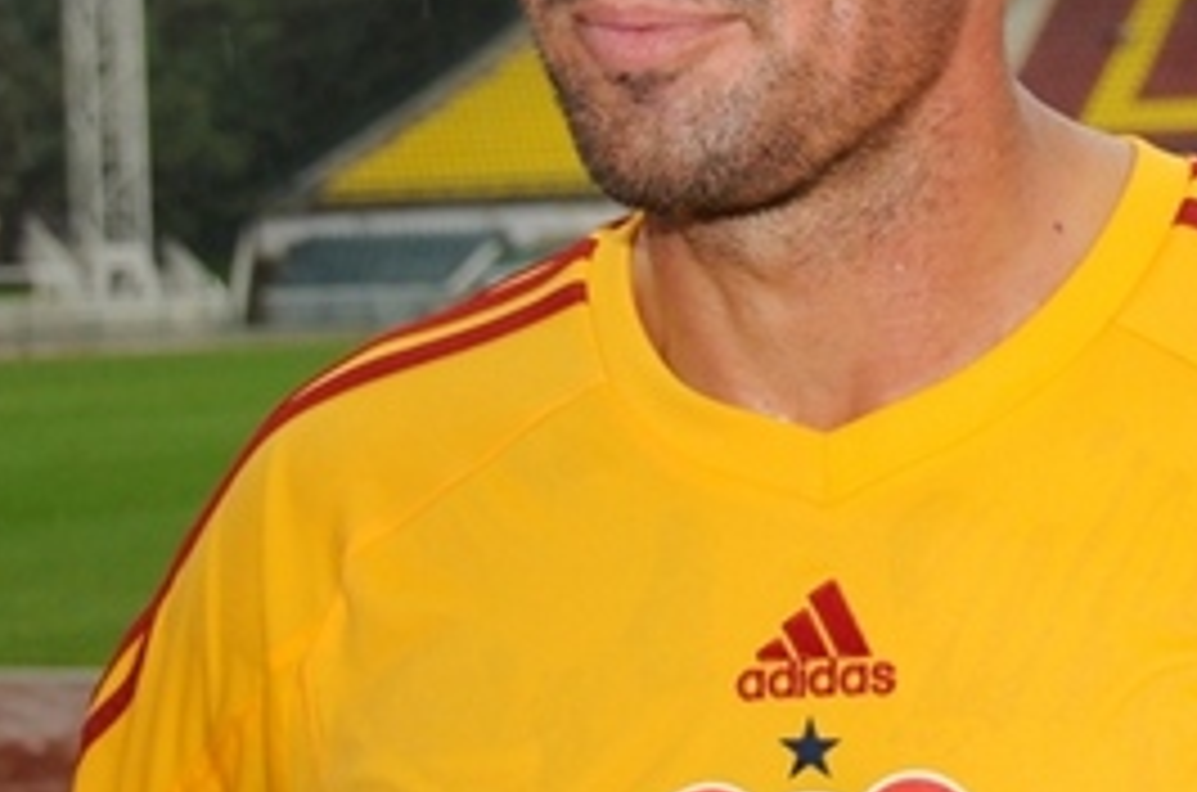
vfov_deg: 14.5
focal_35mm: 94
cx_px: 1048
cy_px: 290
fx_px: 3118
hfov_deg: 21.3
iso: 1000
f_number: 4
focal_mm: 26
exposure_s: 1/250
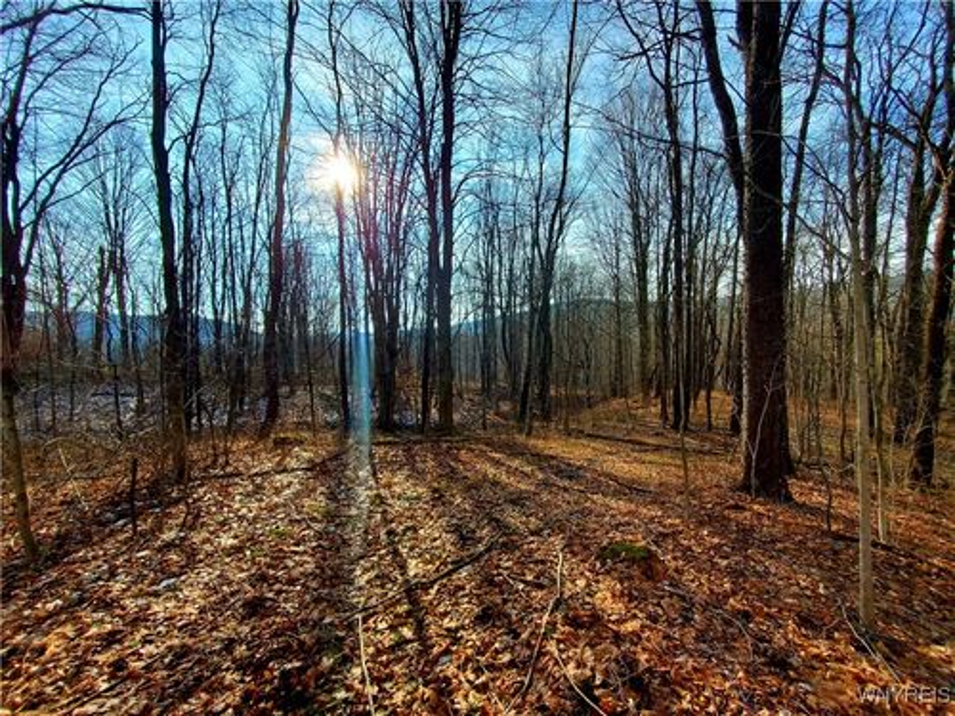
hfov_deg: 106.2
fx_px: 359
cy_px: 358
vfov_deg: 89.9
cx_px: 478
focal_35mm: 13
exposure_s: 1/1000
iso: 50
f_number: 2.2
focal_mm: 1.8
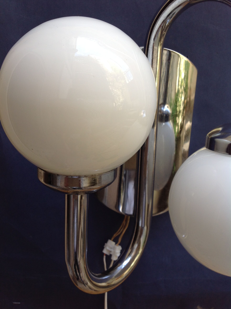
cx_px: 116
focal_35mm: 35
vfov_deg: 52.7
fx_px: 312
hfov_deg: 40.6
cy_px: 154
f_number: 2.4
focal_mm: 4.28
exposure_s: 1/120
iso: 50
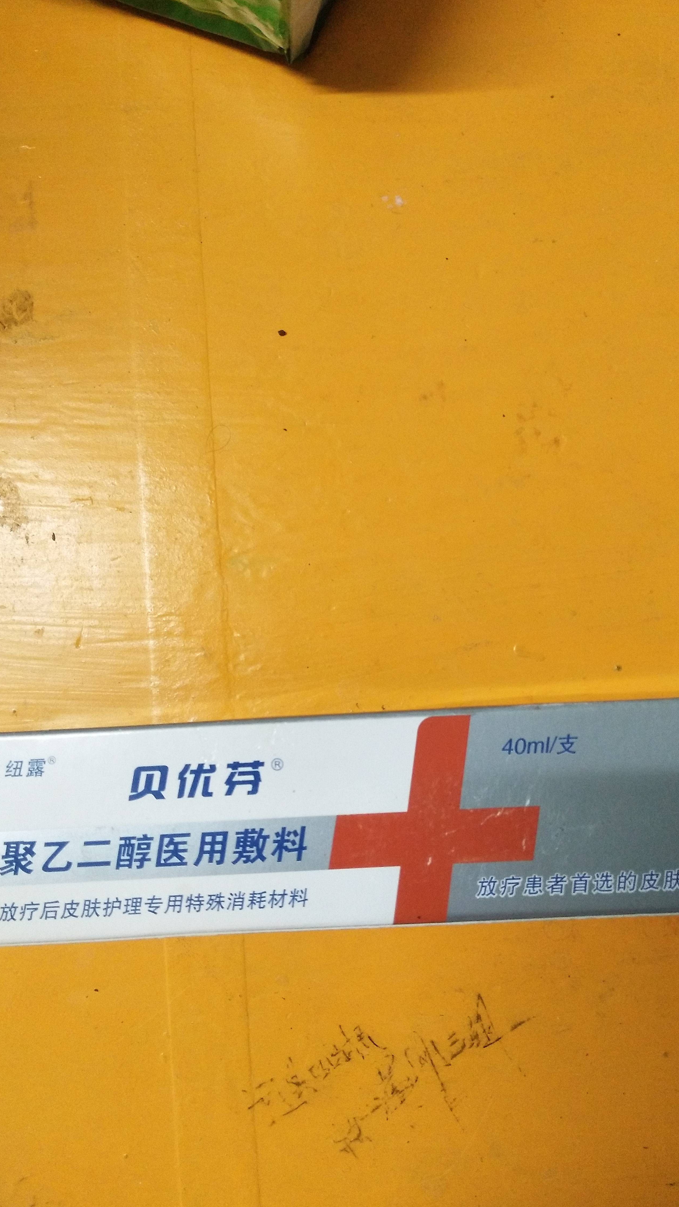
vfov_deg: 66.1
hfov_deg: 40.1
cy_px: 600
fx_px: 928
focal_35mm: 29
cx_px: 375
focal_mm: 3.88
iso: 320
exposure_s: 1/25
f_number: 2
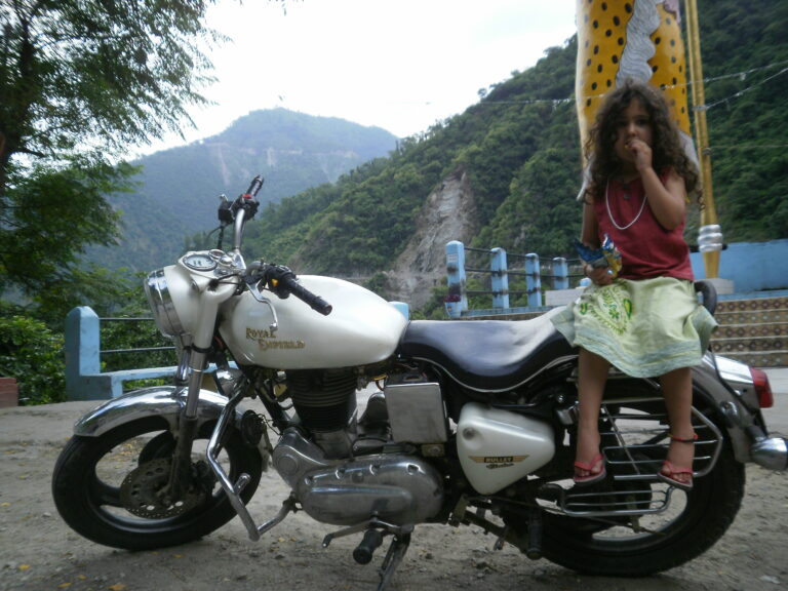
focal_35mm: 31
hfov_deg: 58.4
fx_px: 706
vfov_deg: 45.4
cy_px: 296
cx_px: 394
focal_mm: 5.45
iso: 100
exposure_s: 1/320
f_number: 2.9
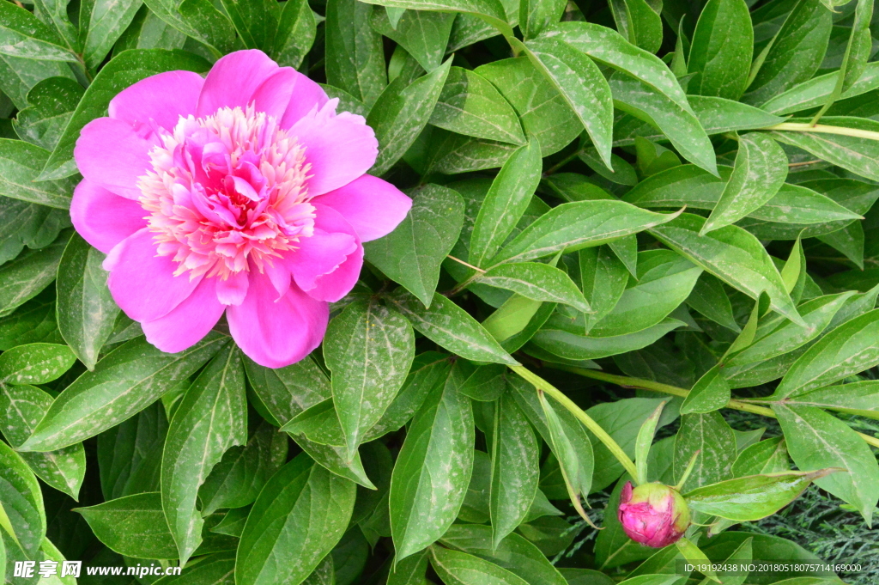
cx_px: 440
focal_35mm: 98
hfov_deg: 20.9
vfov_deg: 14.0
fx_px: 2379
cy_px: 292
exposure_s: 1/250
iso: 3600
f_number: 20
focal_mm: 65
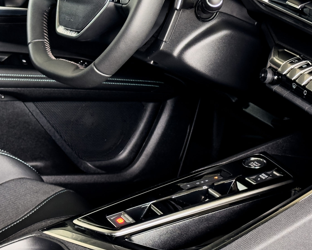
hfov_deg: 22.0
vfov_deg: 17.6
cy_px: 66
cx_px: 176
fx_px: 803
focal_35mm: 87
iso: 320
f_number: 1.8
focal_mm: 6.86
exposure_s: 1/40
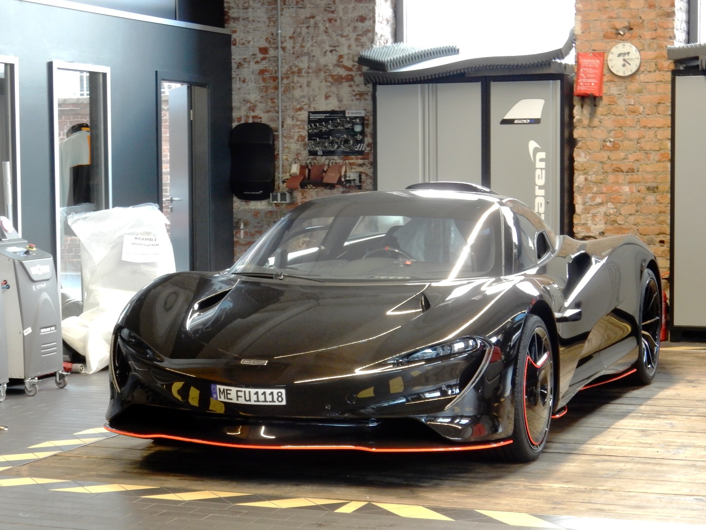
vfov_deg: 17.6
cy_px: 265
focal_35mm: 84
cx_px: 353
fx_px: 1713
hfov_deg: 23.3
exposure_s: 1/15
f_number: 5
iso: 400
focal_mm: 14.9
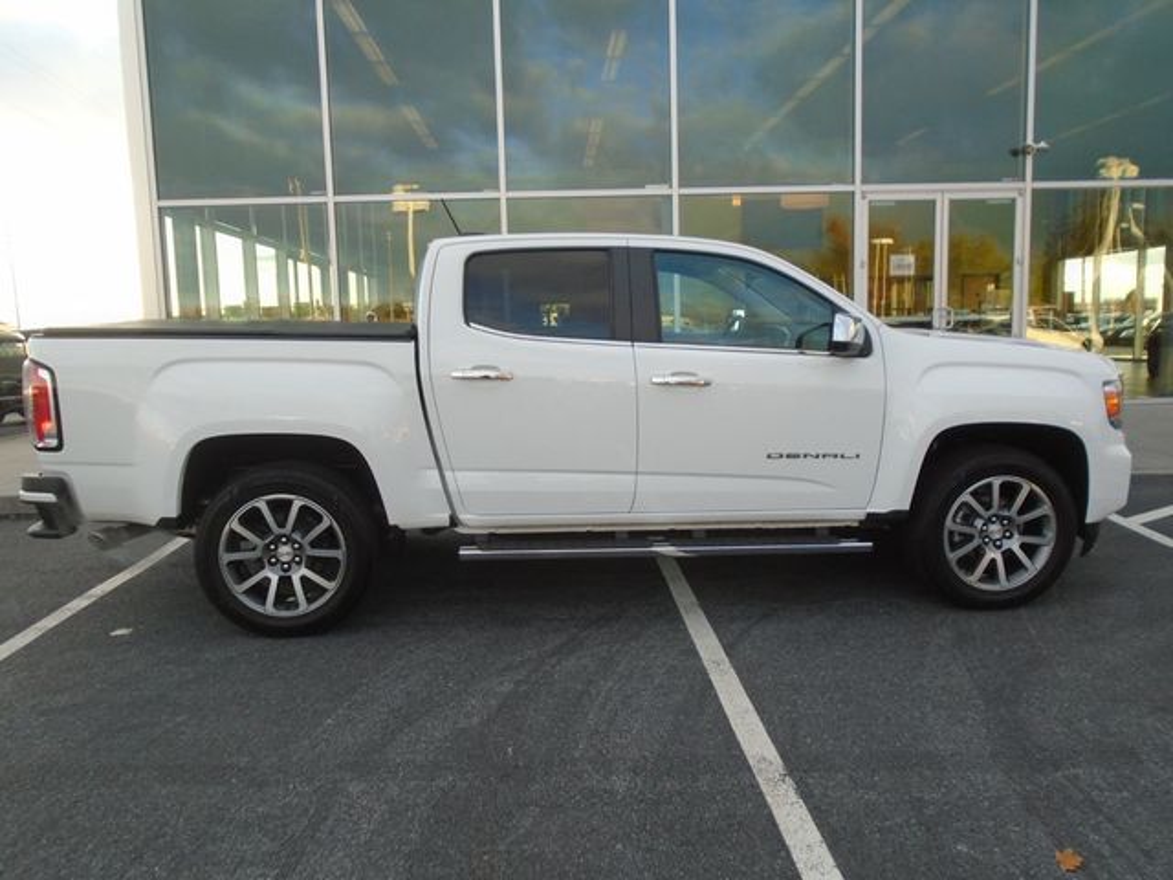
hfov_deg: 67.3
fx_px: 881
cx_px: 586
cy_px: 440
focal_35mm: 26
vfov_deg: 53.1
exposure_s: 1/100
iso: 100
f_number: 3.2
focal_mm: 4.6
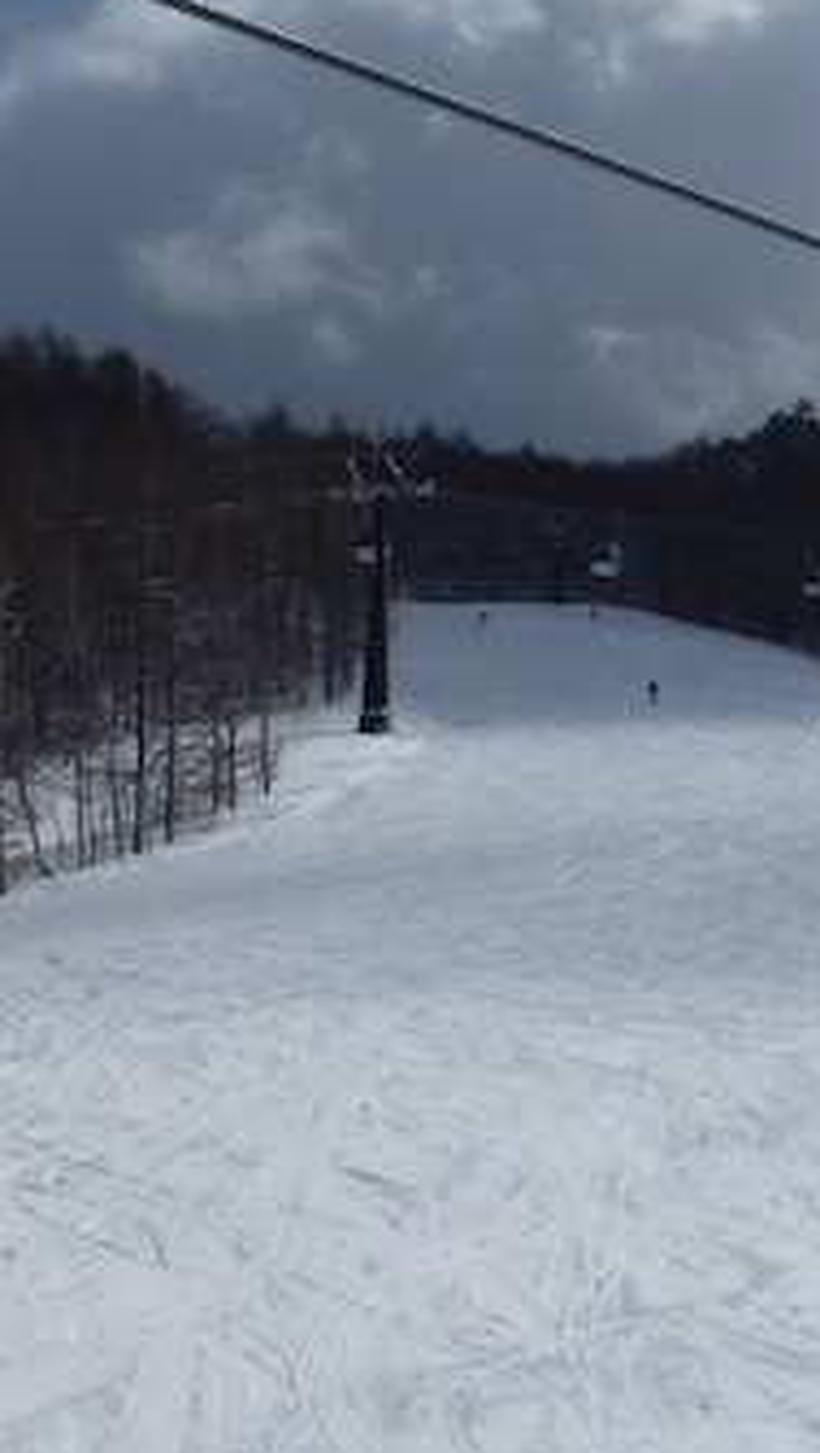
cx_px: 521
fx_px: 3510
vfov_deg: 23.3
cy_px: 906
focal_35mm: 91
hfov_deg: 13.3
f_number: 5.6
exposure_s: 1/1600
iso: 80
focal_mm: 6.3
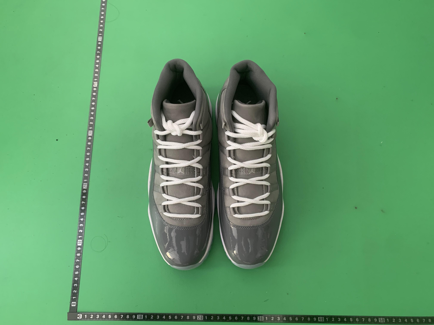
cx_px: 217
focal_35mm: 26
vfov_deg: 53.1
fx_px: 326
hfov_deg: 67.3
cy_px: 162
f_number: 1.8
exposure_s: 1/60
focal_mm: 4.25
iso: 200
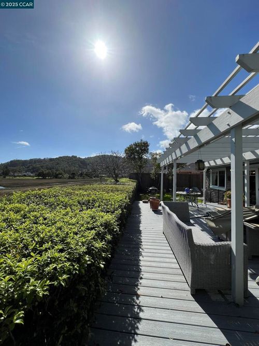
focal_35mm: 13
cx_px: 130
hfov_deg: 89.9
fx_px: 130
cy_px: 173
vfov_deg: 106.2
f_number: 1.8
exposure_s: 1/3040
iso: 32
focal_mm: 1.57
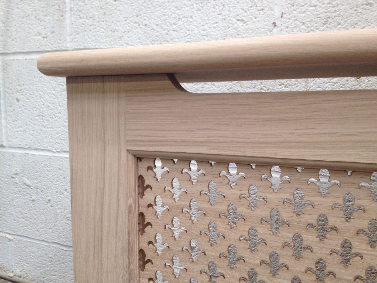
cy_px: 142
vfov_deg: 40.7
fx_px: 381
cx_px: 188
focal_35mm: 35
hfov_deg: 52.6
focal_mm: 4.28
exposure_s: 1/20
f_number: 2.4
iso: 50
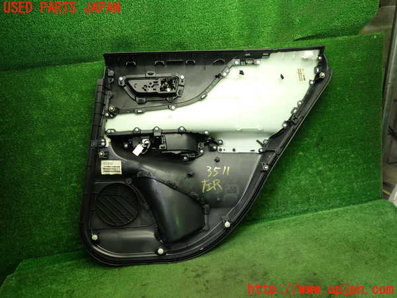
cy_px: 149
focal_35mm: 25
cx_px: 198
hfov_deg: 69.4
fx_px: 287
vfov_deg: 54.9
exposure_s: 1/60
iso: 200
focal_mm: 4.5
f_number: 2
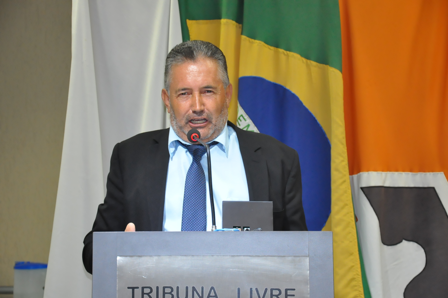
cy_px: 149
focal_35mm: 99
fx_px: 1230
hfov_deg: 20.6
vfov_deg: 13.8
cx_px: 224
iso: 2000
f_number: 5.3
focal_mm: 66
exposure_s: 1/80
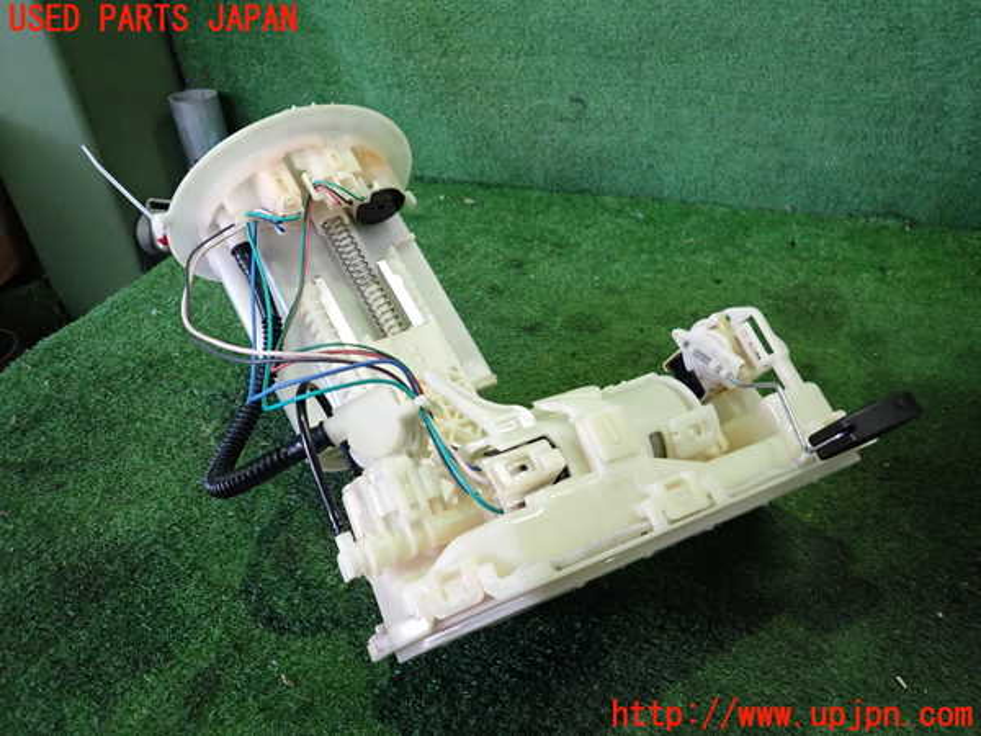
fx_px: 708
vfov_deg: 54.9
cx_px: 490
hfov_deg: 69.4
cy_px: 368
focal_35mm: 25
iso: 400
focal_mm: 4.5
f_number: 2
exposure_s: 1/50
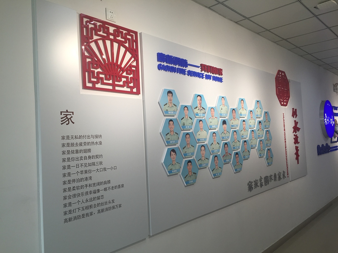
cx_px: 169
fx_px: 283
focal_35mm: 29
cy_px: 126
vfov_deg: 48.2
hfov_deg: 61.7
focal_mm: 4.15
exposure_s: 1/60
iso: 32
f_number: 2.2
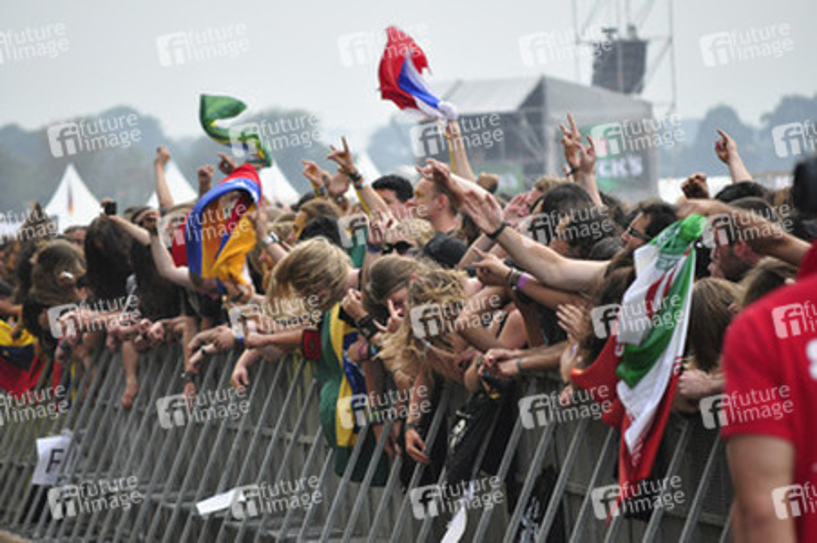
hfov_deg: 7.6
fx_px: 6123
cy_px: 272
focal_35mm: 270
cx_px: 408
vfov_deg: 5.1
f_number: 5.6
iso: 800
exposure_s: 1/400
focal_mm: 180
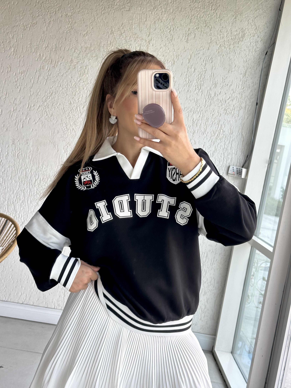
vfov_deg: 39.7
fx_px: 538
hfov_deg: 30.3
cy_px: 194
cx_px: 146
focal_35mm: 48
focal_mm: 6.86
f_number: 1.78
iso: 64
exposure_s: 1/230
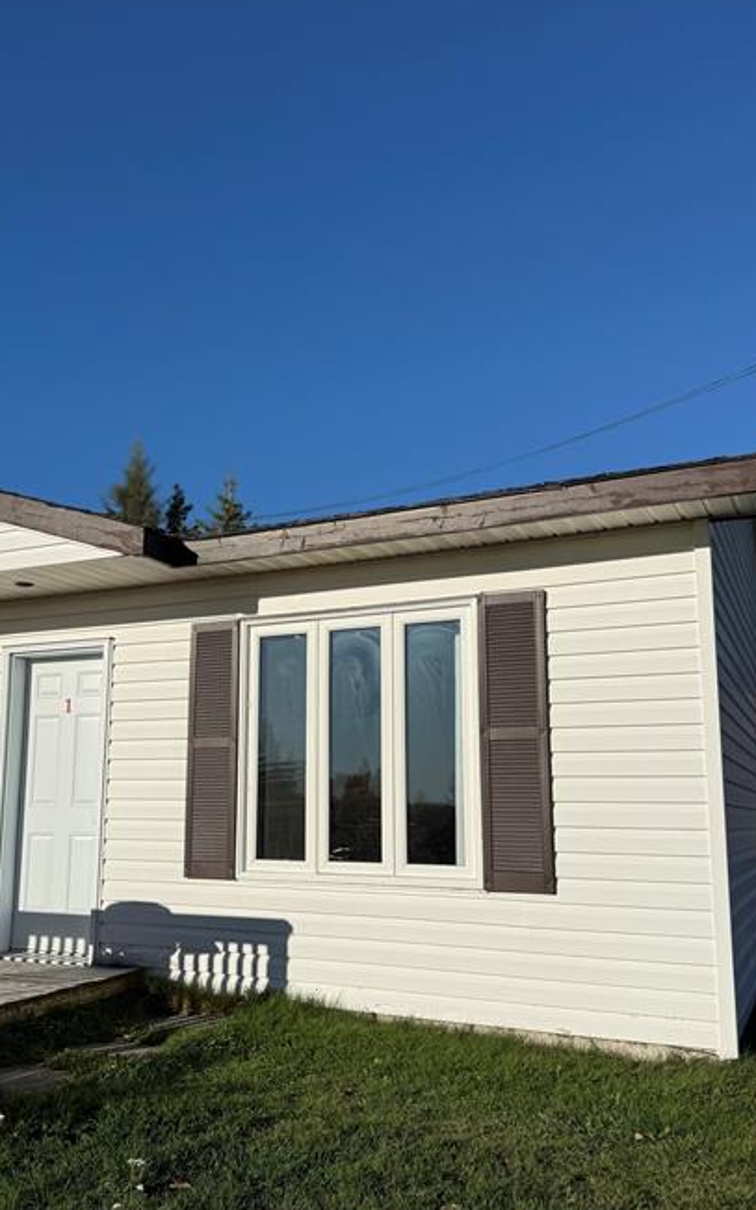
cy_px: 662
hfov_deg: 41.7
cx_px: 306
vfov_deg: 62.8
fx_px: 989
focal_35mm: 30
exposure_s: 1/11905
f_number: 1.78
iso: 80
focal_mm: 6.76
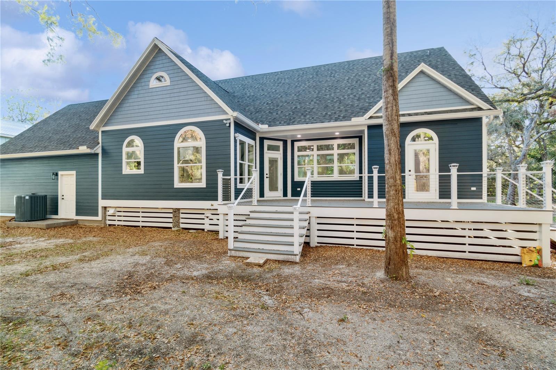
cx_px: 278
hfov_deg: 100.4
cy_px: 185
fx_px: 232
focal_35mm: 15
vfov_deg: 77.3
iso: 200
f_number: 8
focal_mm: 10
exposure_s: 1/20
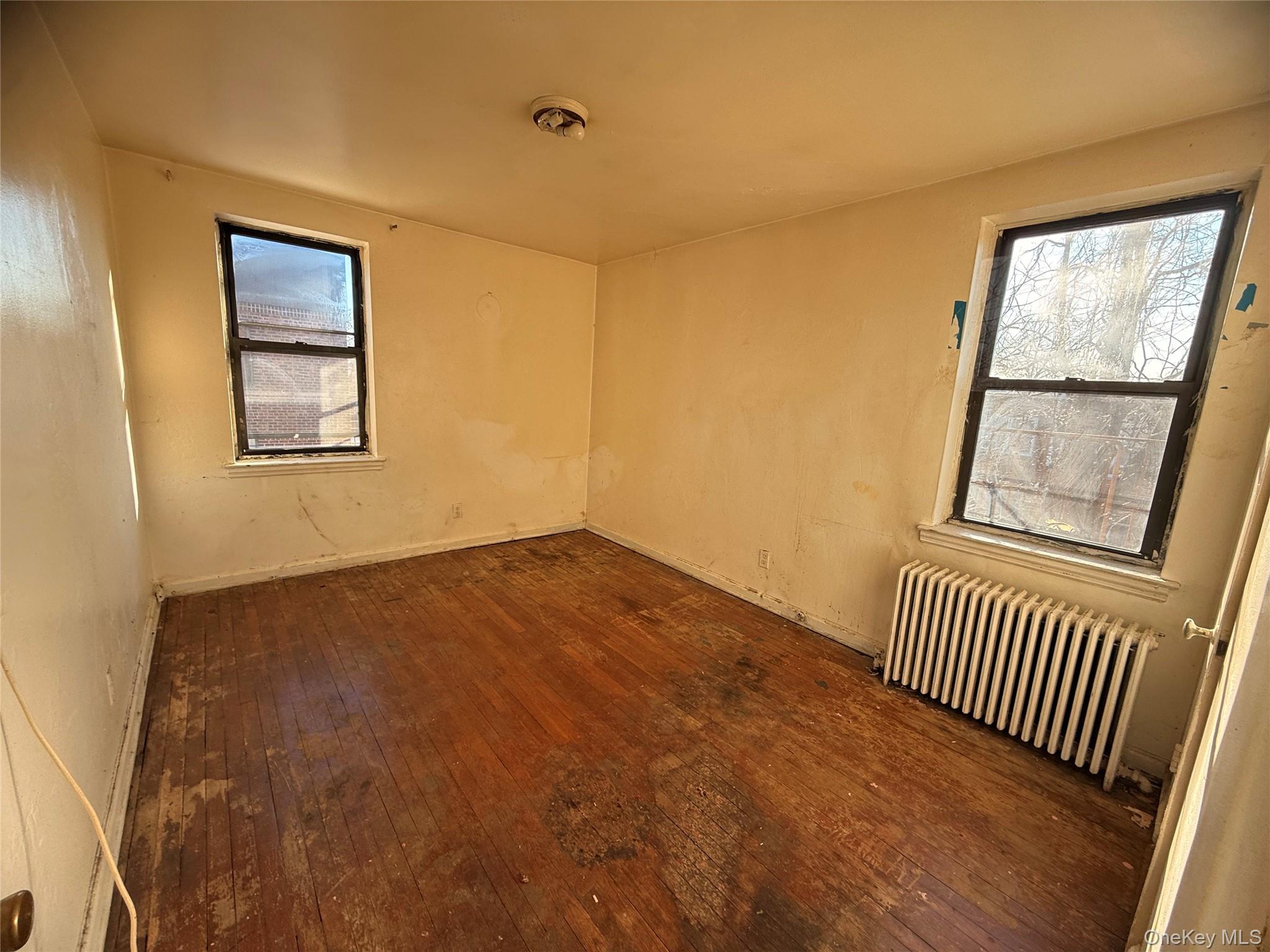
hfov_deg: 102.1
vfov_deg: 85.7
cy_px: 476
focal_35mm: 14
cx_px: 635
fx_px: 514
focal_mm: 2.22
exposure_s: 1/126
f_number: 2.2
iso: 50
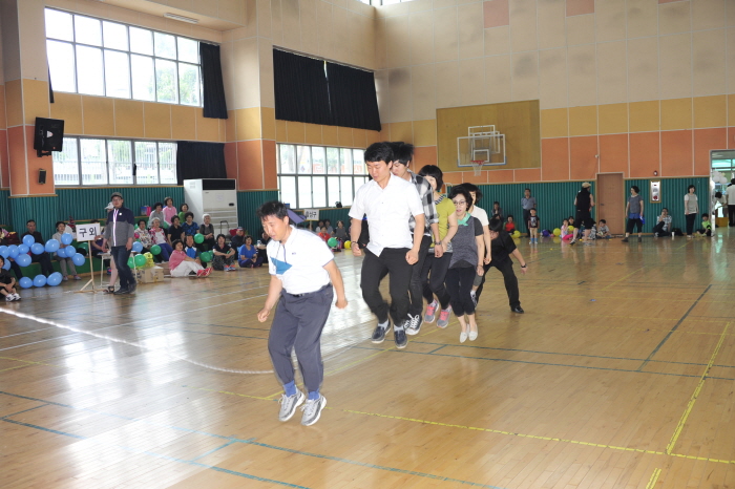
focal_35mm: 35
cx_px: 368
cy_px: 244
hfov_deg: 54.5
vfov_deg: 37.8
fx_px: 714
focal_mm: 35
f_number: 4.5
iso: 200
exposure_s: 1/60
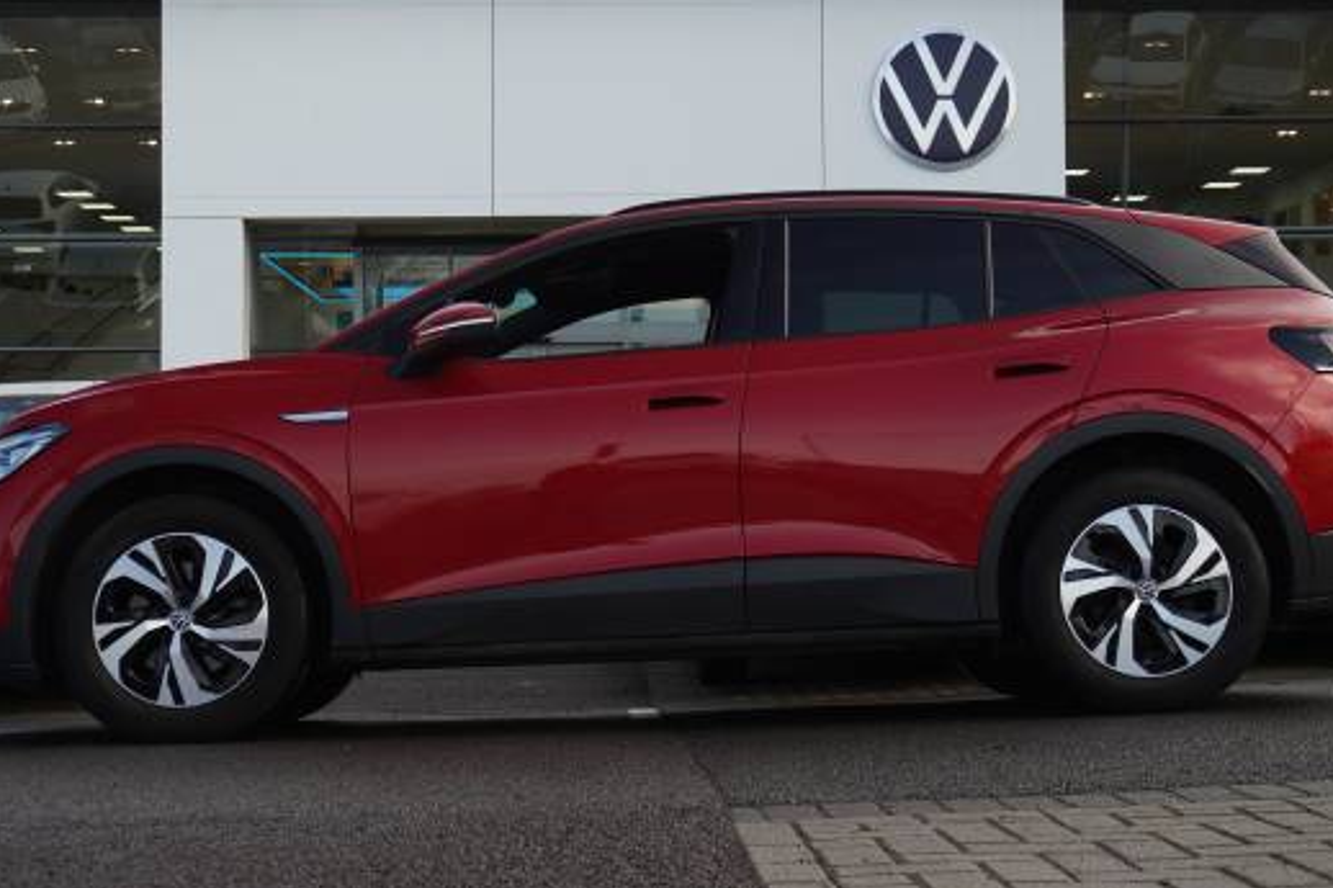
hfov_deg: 31.9
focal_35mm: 63
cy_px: 404
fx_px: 2332
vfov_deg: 21.6
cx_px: 648
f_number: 5.6
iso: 400
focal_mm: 34
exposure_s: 1/200
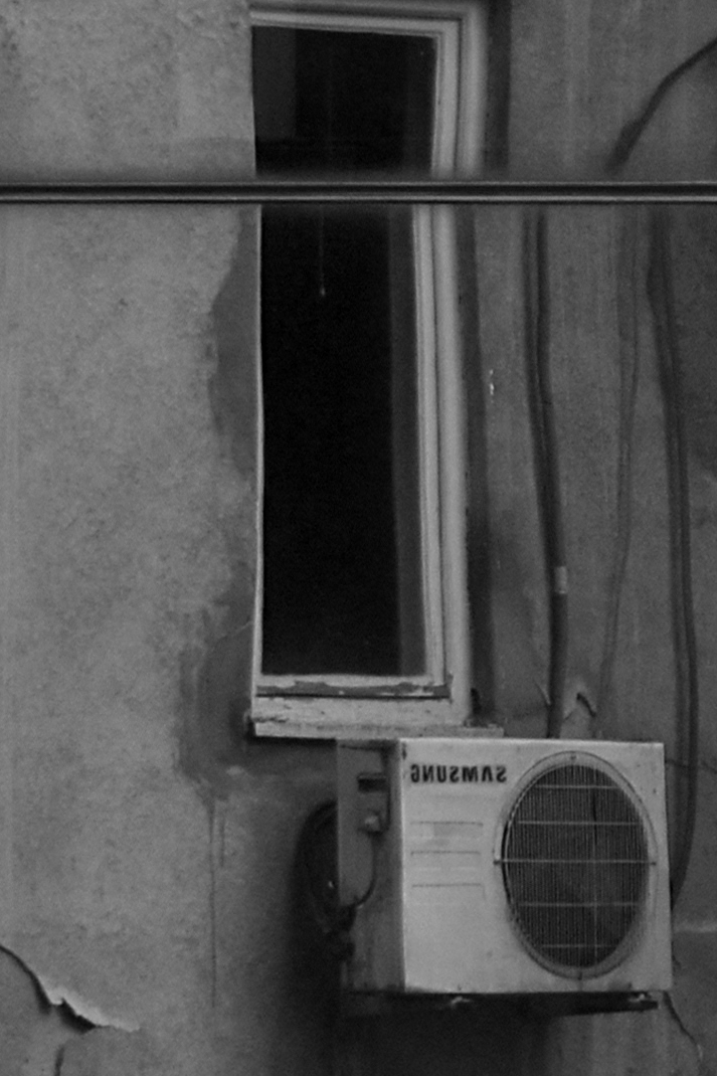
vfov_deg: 7.2
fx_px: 8546
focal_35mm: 286
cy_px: 456
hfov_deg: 4.8
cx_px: 1063
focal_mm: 34
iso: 320
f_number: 4.5
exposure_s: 1/250
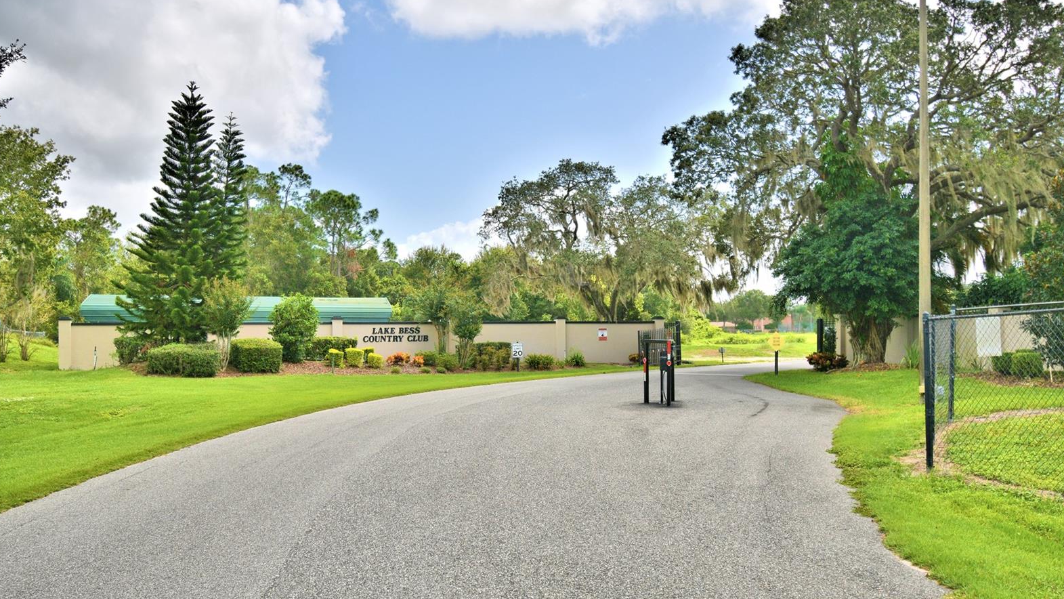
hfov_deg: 61.0
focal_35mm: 32
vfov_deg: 36.7
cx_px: 532
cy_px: 321
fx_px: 903
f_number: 5.6
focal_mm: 20
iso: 100
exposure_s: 1/800
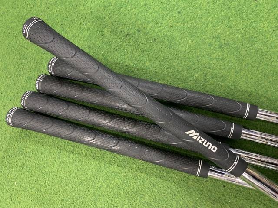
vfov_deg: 53.1
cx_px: 139
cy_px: 104
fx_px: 209
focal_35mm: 26
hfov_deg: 67.3
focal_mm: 4.25
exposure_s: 1/40
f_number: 1.8
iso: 320
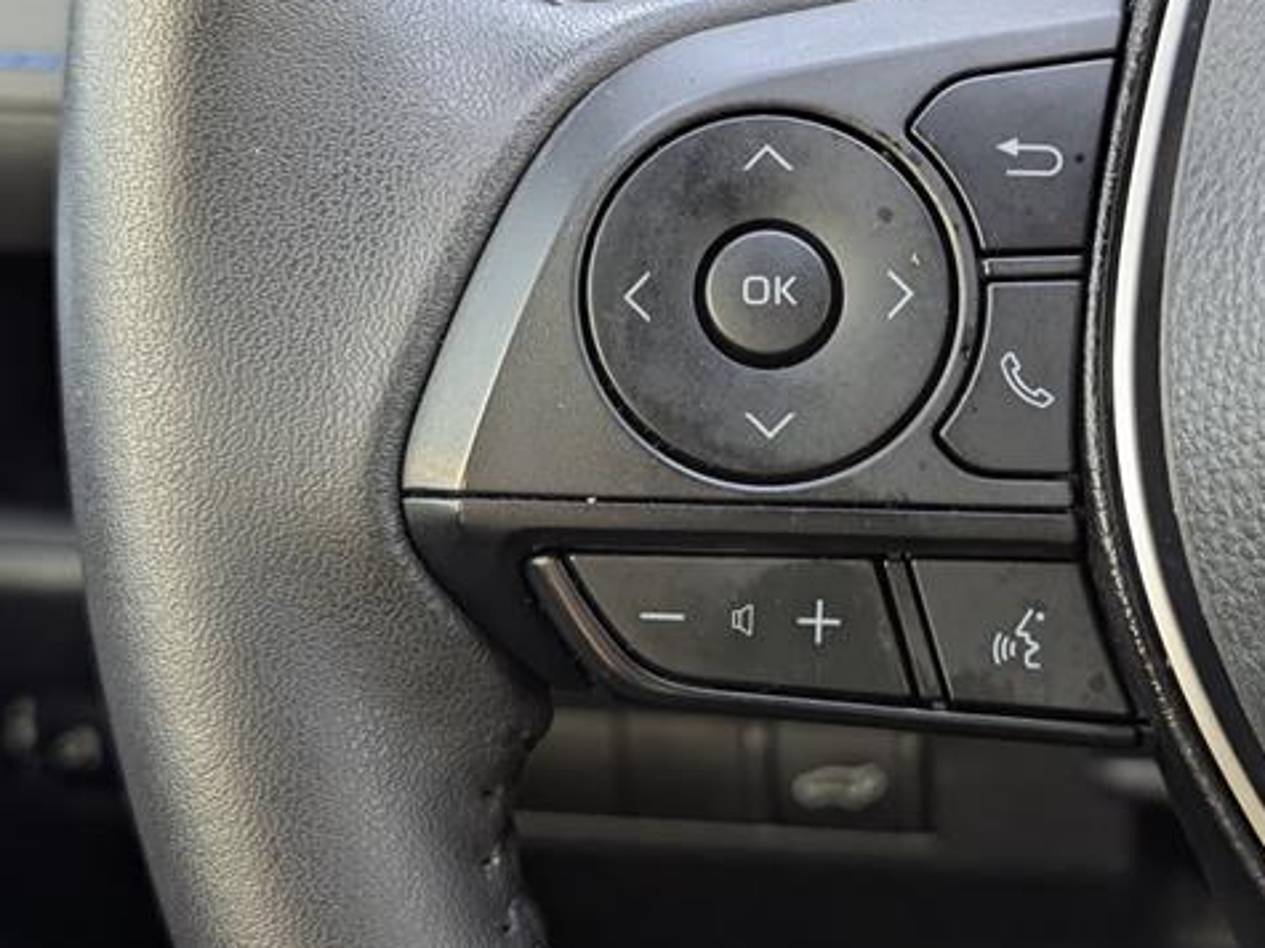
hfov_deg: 29.3
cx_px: 767
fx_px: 2411
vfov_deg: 22.2
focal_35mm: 66
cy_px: 344
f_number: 1.68
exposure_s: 1/196
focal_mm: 6.9
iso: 249
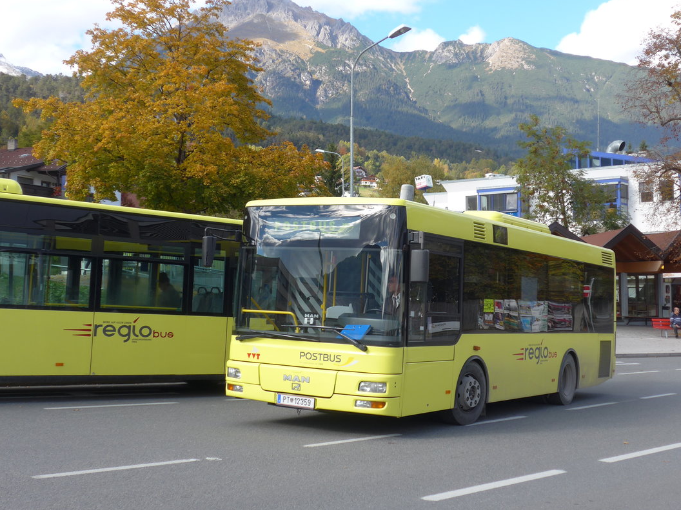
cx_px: 376
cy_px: 240
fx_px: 984
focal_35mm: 50
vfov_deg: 29.1
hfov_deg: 38.1
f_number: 2.8
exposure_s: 1/500
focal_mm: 9
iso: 80
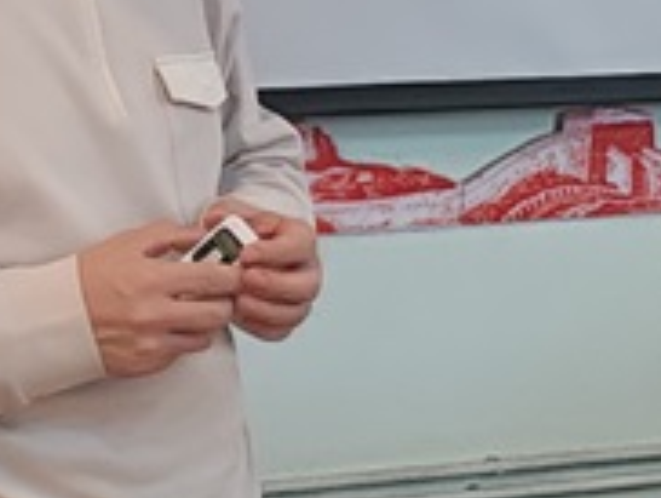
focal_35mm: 186
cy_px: -204
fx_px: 3556
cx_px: -185
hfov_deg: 10.4
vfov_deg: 7.9
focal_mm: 6.12
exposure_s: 1/100
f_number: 1.9
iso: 800
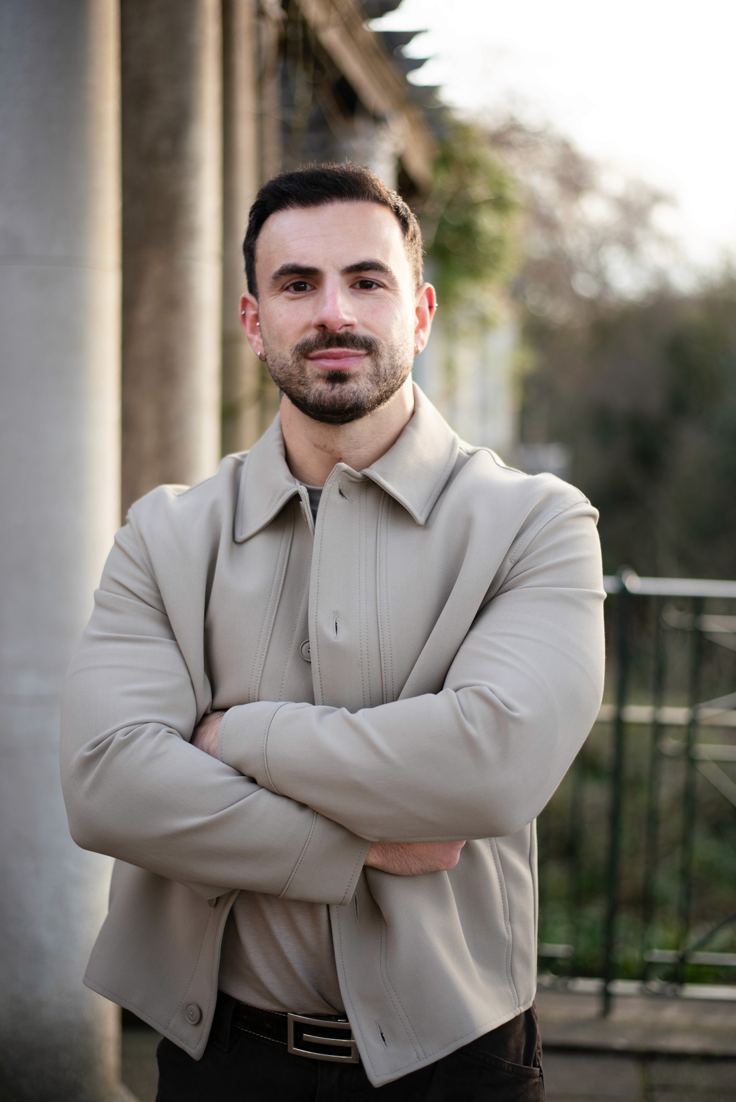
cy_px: 551
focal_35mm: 50
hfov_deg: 27.0
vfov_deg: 39.6
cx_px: 368
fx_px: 1532
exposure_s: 1/640
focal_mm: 50
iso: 250
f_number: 2
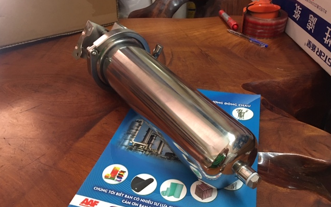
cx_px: 165
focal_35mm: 31
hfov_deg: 61.2
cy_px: 115
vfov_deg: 40.6
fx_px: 280
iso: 80
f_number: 2.2
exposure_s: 1/10
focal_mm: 4.15
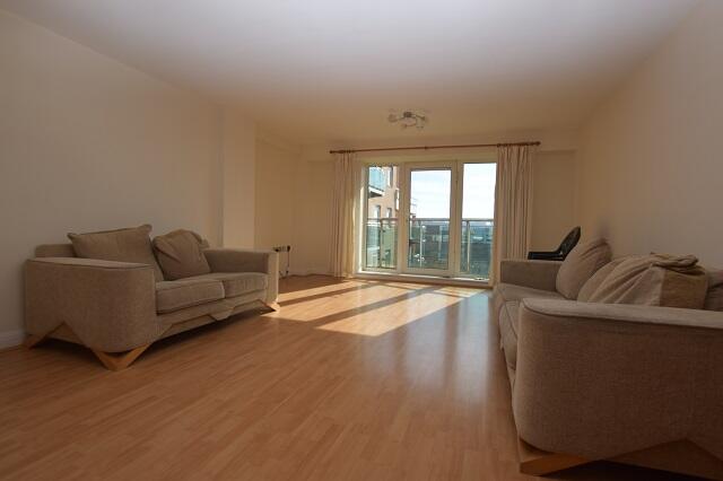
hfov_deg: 95.0
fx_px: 331
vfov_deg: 72.0
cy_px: 240
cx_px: 362
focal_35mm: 16
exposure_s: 1/200
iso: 100
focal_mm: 11
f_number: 7.1
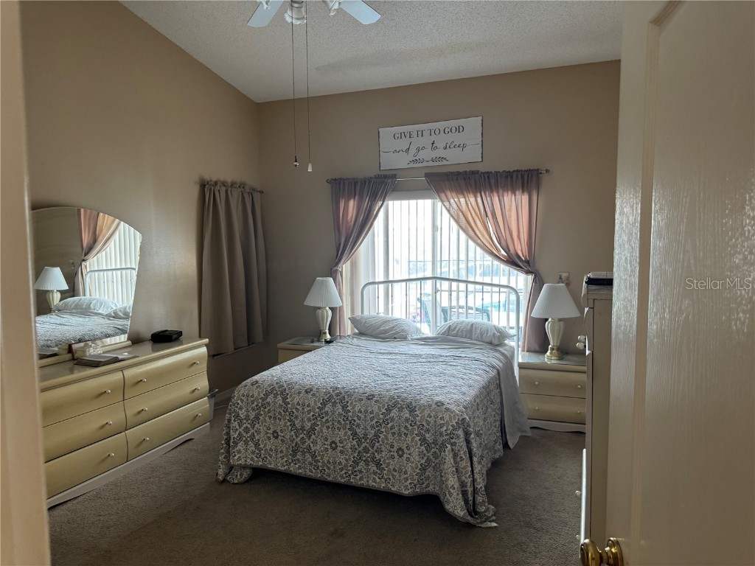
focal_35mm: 24
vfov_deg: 56.8
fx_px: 523
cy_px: 283
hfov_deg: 71.6
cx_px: 378
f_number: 1.78
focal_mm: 6.76
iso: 200
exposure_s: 1/68
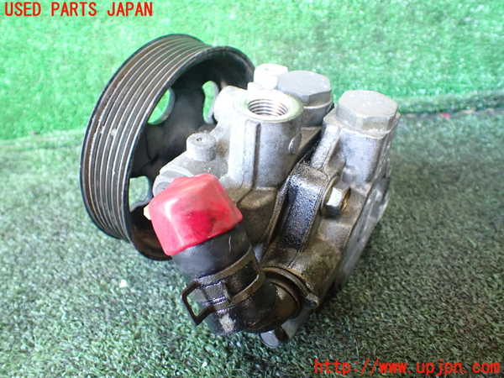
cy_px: 189
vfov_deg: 46.8
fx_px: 437
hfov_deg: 60.0
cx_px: 252
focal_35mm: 30
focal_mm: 5.4
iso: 800
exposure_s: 1/30
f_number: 2.3
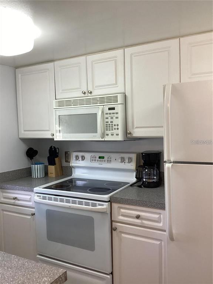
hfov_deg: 45.4
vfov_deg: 58.4
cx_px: 106
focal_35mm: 31
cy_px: 142
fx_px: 254
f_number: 2.4
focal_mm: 3.3
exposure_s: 1/60
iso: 100
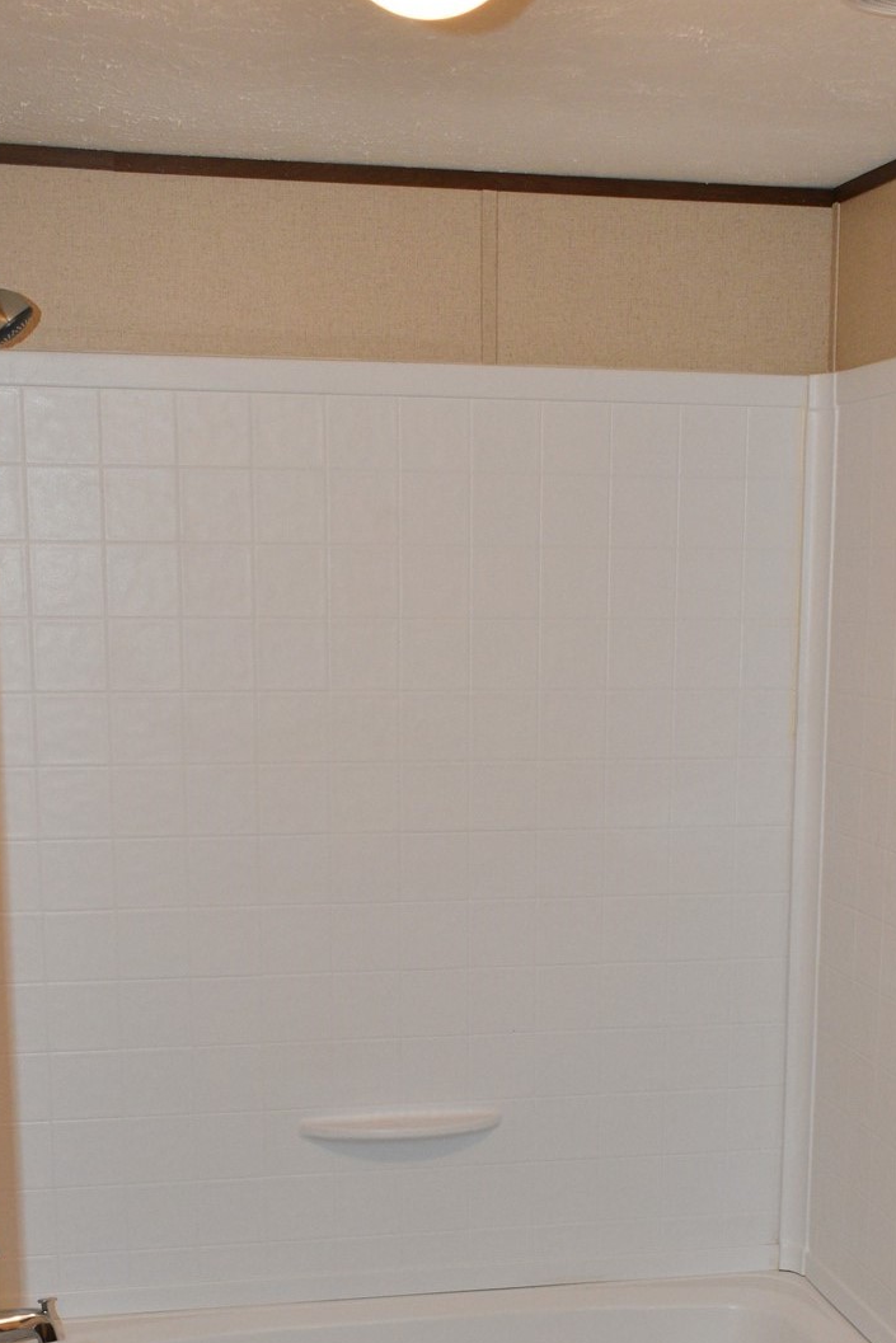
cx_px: 543
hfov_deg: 25.9
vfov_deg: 37.3
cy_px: 1008
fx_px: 1941
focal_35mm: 52
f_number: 5
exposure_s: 1/100
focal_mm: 18
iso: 800
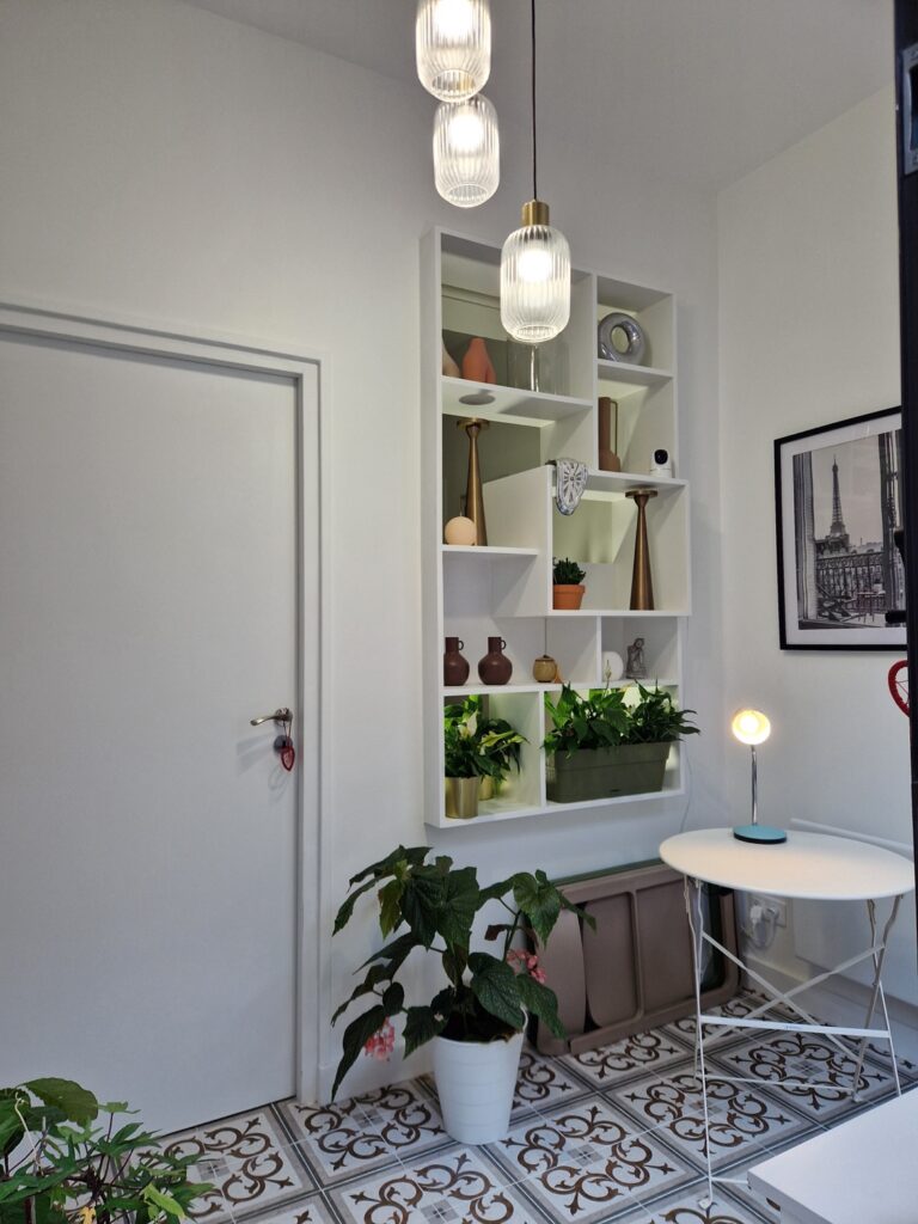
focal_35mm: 23
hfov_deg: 58.9
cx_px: 459
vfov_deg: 73.9
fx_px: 813
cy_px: 612
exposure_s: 1/100
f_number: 1.8
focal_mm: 5.4
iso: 50
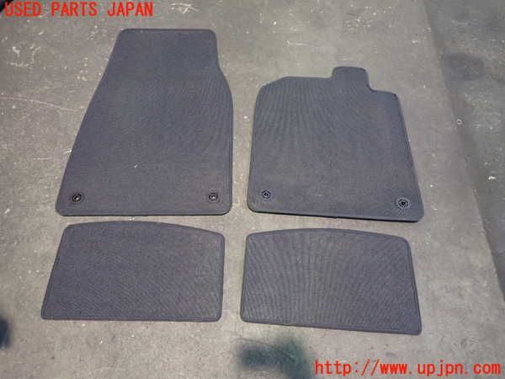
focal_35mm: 25
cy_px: 190
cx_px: 252
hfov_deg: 69.4
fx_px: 365
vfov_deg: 54.9
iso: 500
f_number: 2
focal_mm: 4.5
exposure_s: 1/30
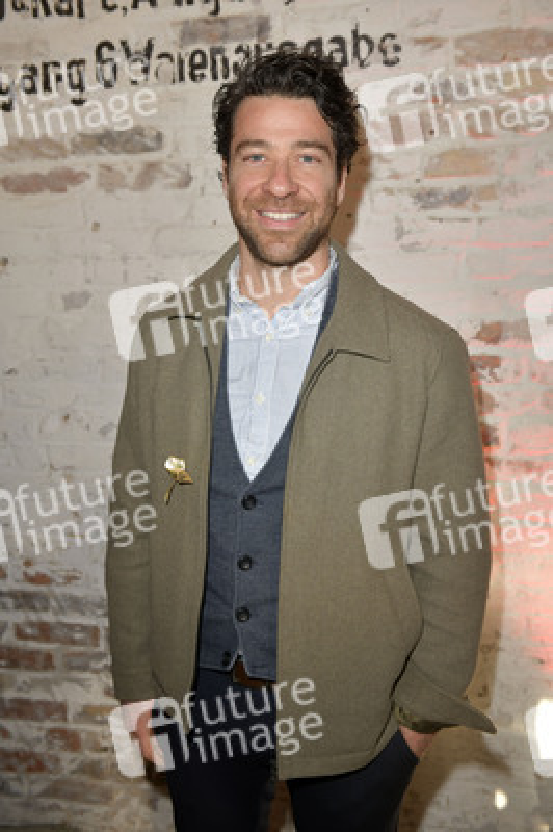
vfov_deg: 48.5
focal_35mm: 40
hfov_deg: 33.3
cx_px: 276
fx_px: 923
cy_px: 416
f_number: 5.6
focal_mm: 40
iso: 500
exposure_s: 1/200
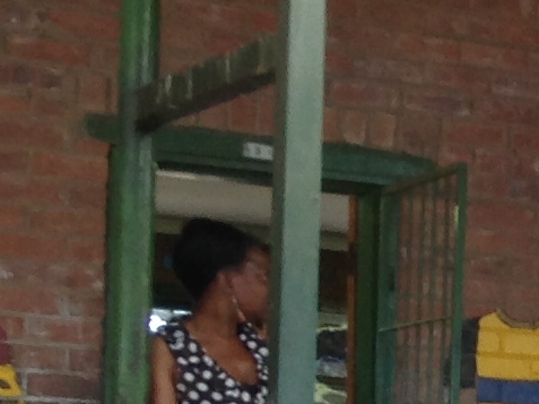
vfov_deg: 7.7
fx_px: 2956
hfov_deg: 9.1
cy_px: 560
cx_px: 1407
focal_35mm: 190
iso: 50
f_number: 2.4
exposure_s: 1/40
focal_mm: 4.28
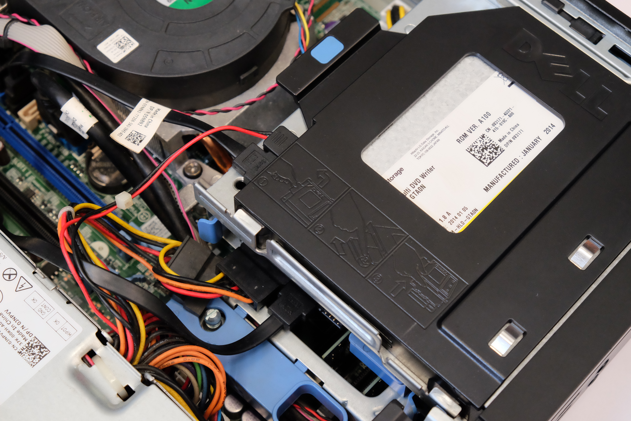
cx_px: 316
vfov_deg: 22.3
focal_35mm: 61
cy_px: 210
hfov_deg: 32.9
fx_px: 1069
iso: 4000
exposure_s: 1/30
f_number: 8
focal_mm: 40.7
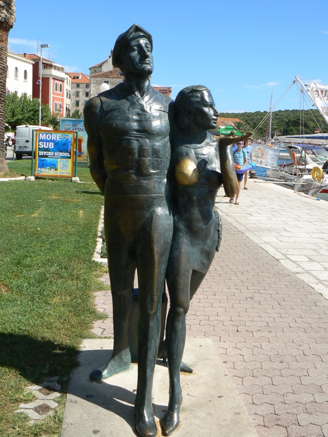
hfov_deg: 39.7
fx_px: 455
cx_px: 164
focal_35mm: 36
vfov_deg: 51.4
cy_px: 218
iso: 80
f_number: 5.6
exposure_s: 1/250
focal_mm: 6
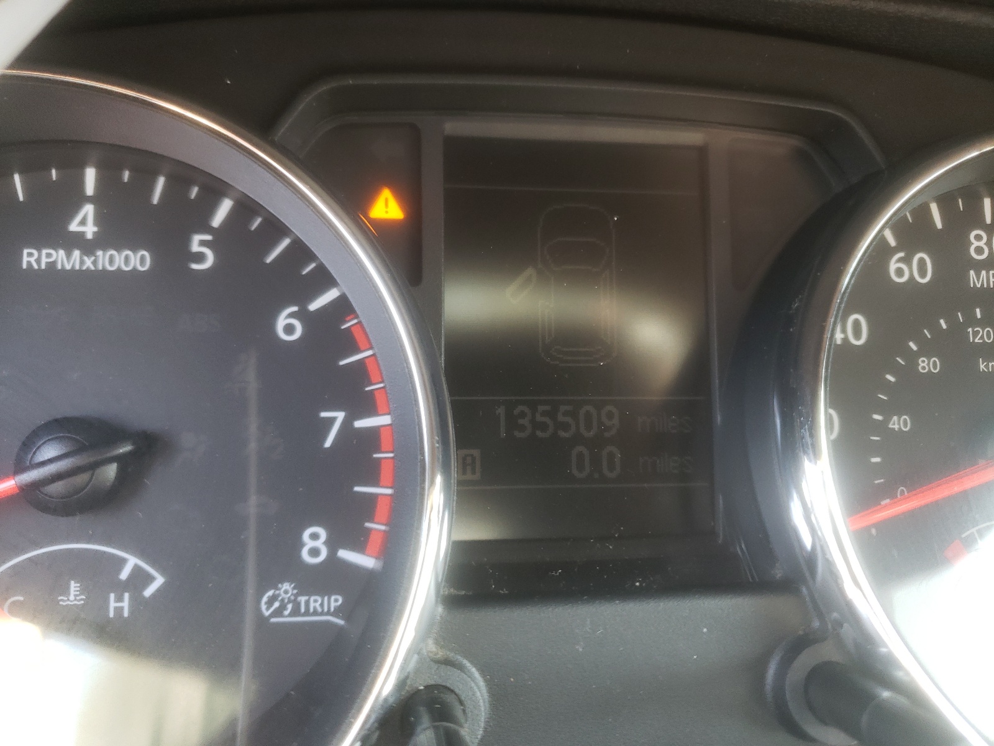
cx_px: 497
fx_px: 747
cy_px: 373
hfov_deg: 67.3
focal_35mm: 26
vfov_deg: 53.1
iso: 109
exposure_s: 1/50
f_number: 1.5
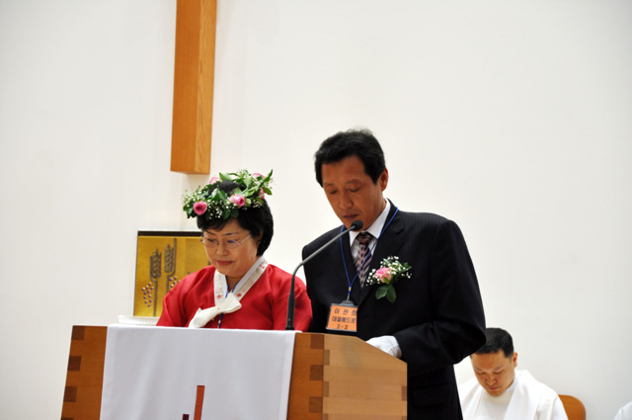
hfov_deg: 14.0
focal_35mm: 147
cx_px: 316
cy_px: 210
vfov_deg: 9.3
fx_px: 2577
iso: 400
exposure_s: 1/30
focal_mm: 98
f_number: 5.6
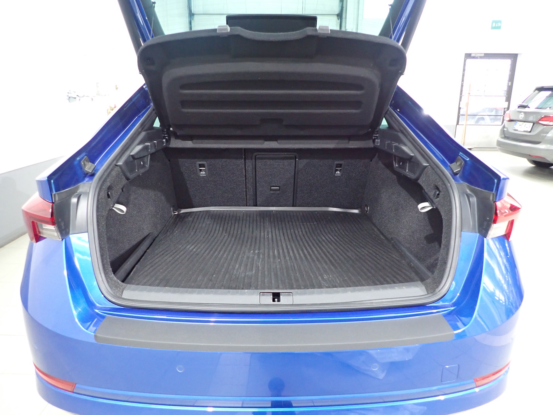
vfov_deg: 54.9
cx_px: 276
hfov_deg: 69.4
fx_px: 399
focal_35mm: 25
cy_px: 208
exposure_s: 1/30
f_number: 2
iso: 640
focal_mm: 4.5
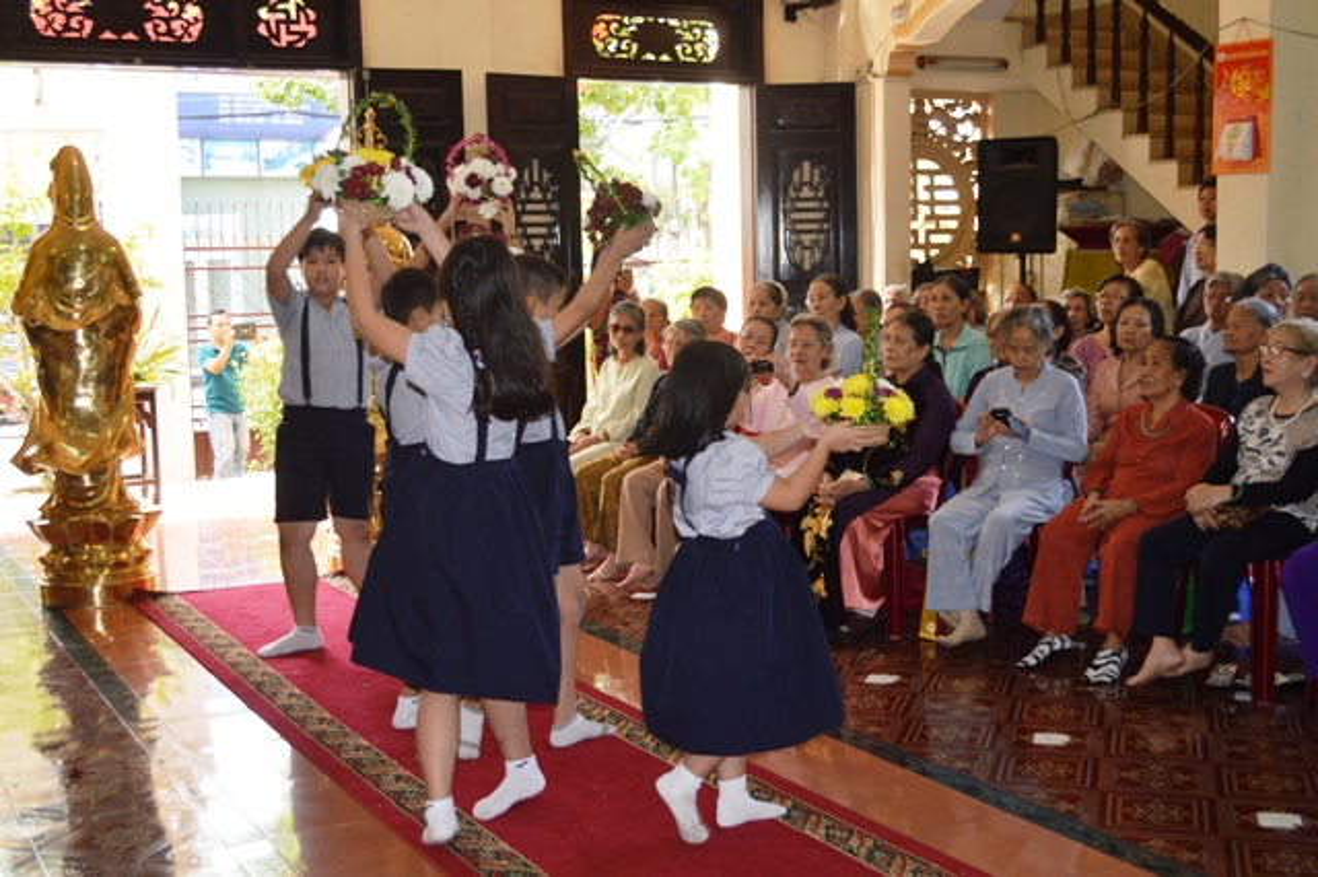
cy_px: 438
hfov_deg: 45.0
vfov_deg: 30.8
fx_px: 1592
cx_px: 659
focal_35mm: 44
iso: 400
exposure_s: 1/80
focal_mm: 29
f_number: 4.5
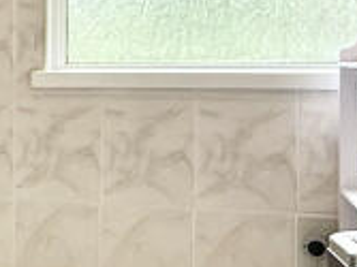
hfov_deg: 20.3
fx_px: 886
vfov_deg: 17.1
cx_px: -141
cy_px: 85
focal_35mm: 86
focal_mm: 2.22
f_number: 2.2
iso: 160
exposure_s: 1/100
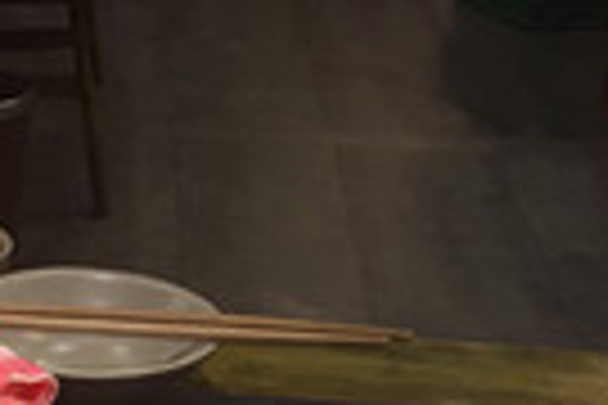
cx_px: -365
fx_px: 1891
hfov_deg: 16.3
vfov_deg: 11.1
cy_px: 808
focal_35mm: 112
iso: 40
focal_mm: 4.15
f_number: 2.2
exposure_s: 1/50
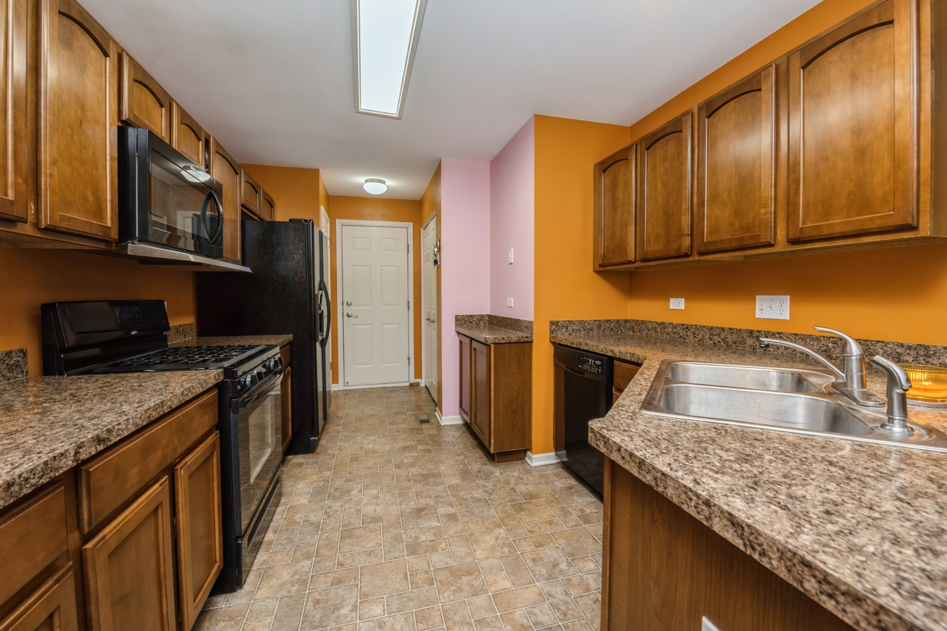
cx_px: 474
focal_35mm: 14
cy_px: 316
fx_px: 368
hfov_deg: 104.3
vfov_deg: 81.2
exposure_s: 1/20
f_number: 8
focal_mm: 14
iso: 200
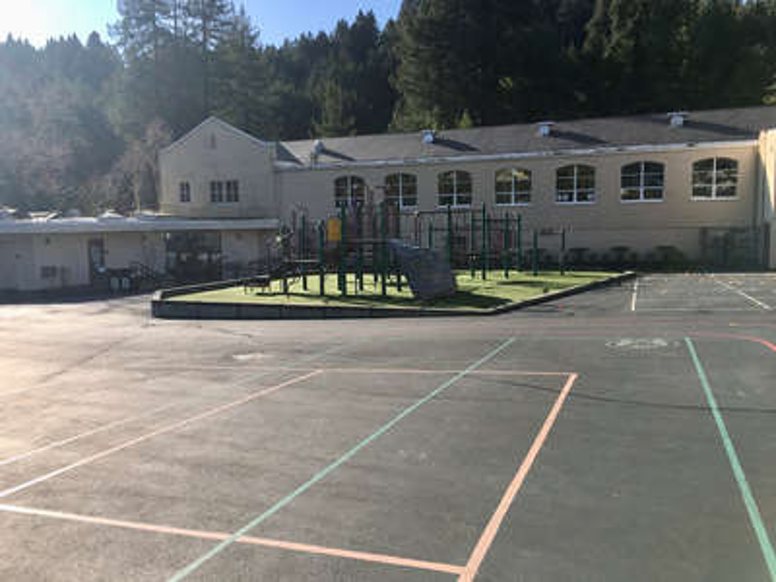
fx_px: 650
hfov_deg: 61.7
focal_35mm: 29
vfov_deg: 48.2
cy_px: 291
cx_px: 388
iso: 25
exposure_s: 1/1261
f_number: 2.2
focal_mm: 4.15
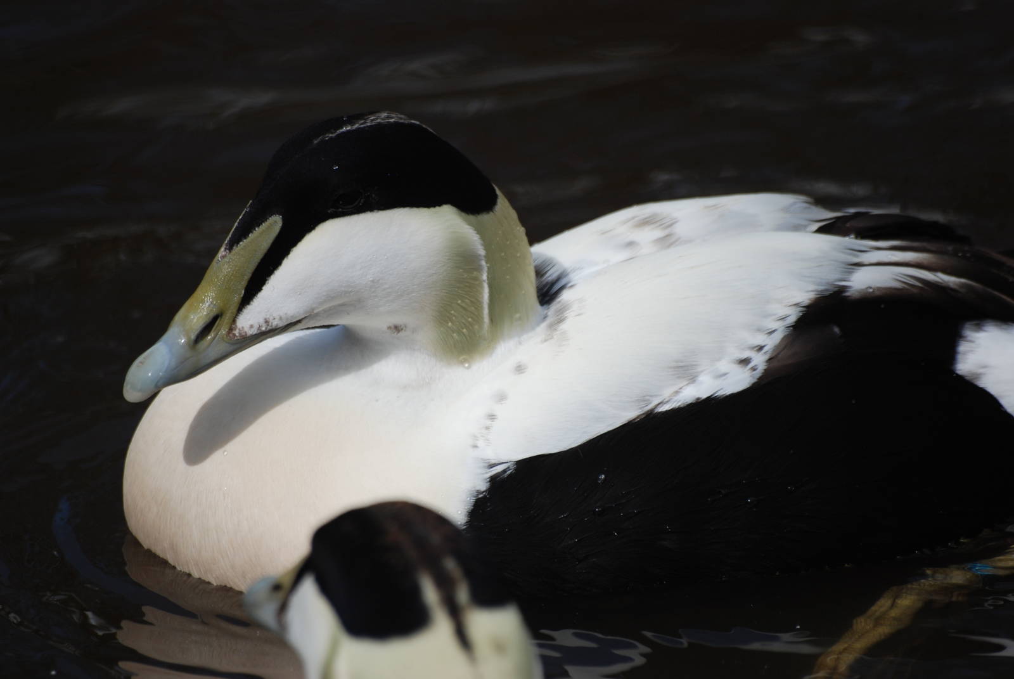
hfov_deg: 4.6
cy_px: 340
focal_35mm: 450
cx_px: 507
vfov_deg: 3.1
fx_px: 12690
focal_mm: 300
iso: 200
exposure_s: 1/1250
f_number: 5.6
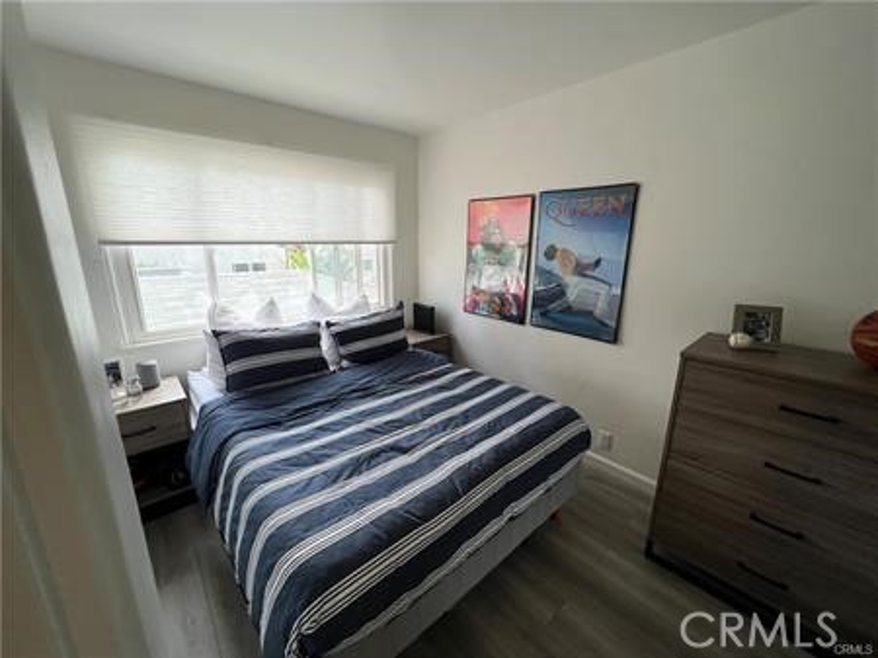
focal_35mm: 13
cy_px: 329
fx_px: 330
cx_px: 439
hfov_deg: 106.2
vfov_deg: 89.9
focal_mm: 1.57
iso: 32
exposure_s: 1/176
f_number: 1.8
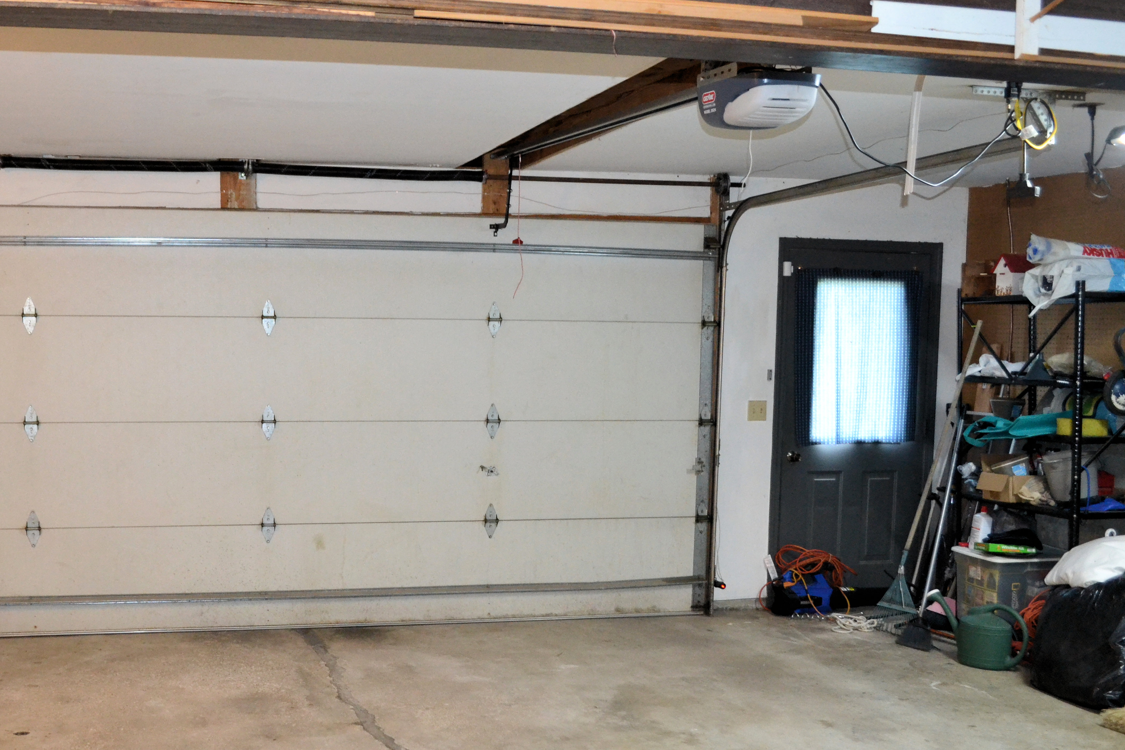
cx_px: 382
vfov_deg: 33.3
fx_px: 1250
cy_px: 446
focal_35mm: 40
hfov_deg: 47.7
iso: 2200
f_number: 3.8
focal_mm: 20
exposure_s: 1/60
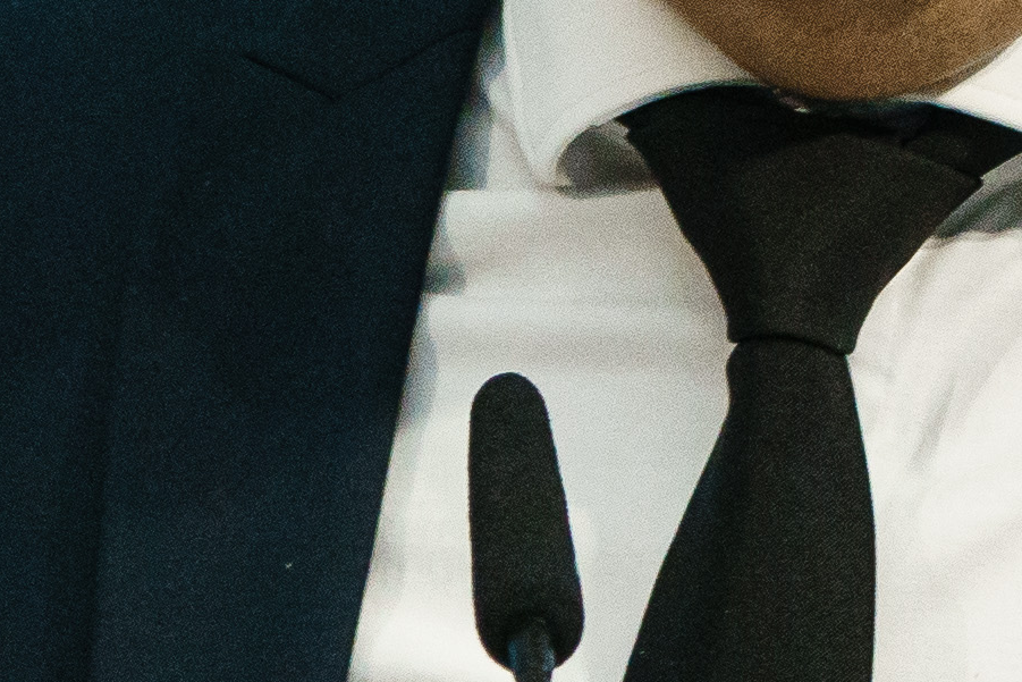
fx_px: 31316
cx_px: -5
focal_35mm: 1103
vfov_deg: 1.2
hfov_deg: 1.9
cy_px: 541
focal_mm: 168
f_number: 5.6
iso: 4000
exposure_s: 1/200
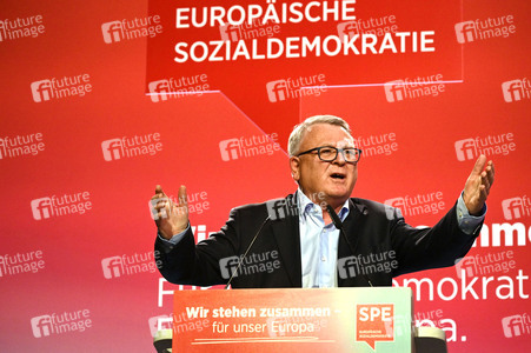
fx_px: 1621
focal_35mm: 110
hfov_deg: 18.6
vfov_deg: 12.4
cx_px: 266
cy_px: 176
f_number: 5.6
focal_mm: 110
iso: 6400
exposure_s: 1/320
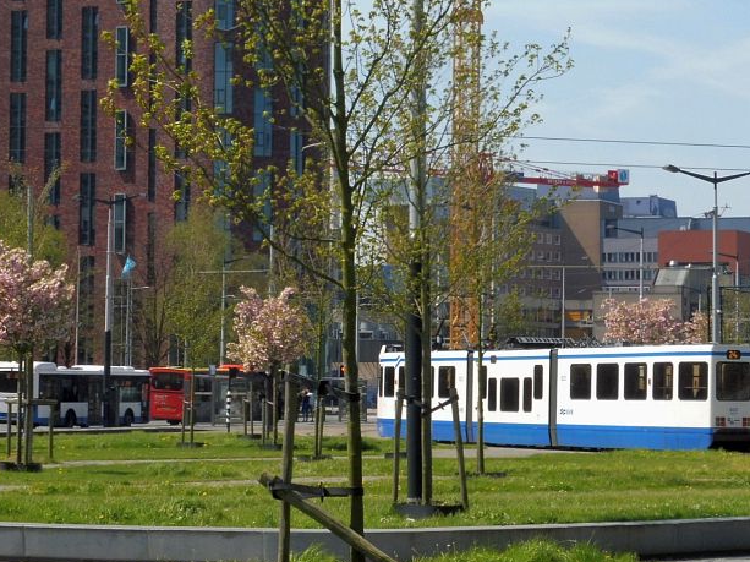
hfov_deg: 14.9
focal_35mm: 132
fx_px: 2858
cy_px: 146
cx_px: 361
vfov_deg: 11.2
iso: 100
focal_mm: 14.2
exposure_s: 1/320
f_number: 6.3
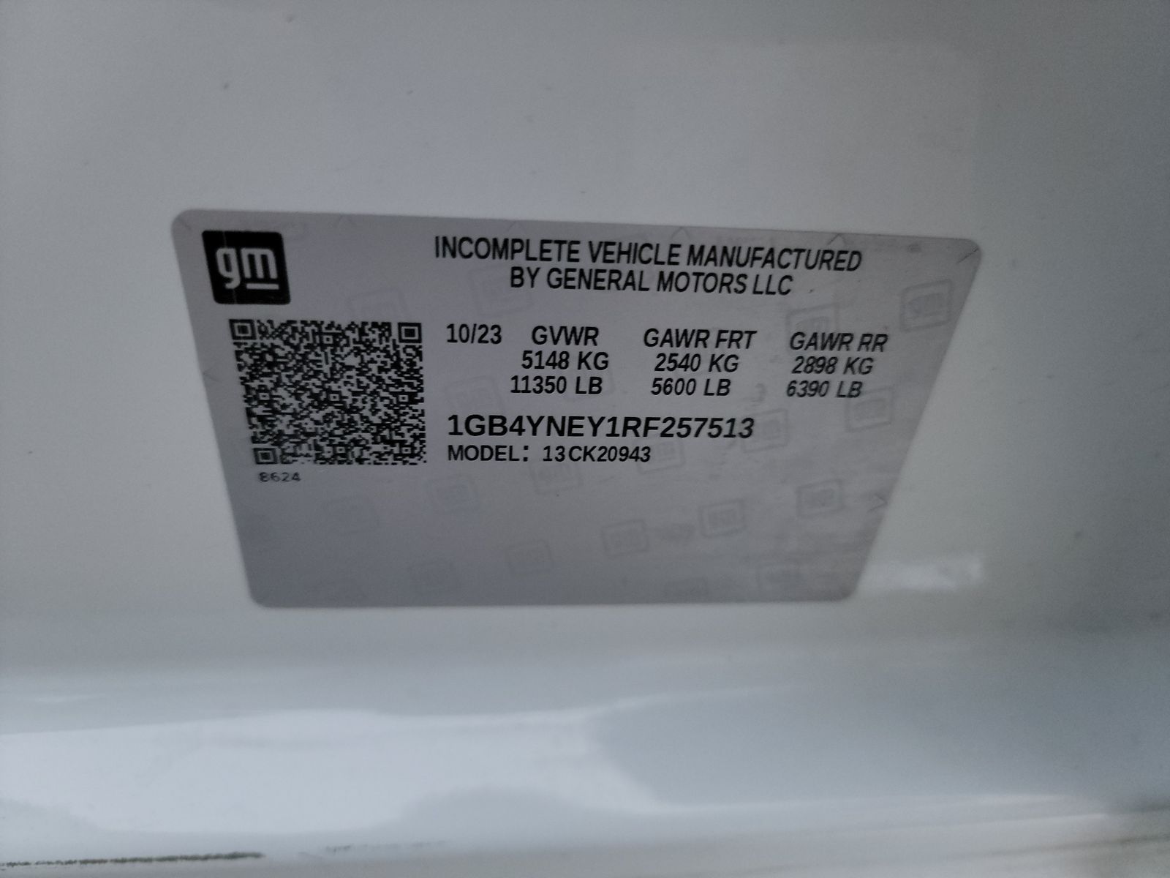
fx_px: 811
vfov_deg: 56.8
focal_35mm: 24
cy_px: 439
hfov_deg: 71.6
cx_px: 585
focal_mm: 6.7
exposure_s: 1/59
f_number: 1.8
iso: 1010
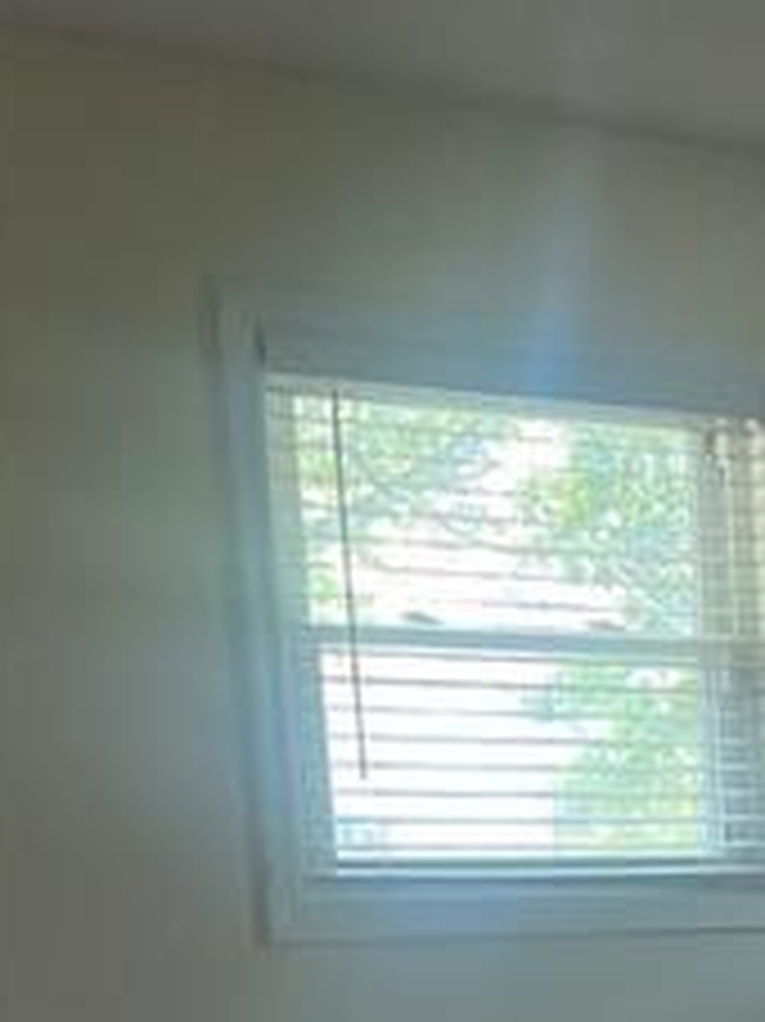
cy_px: 1319
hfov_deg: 15.1
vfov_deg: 20.4
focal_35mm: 88
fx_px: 2595
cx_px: 1274
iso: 320
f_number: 1.5
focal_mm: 5.7
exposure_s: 1/60
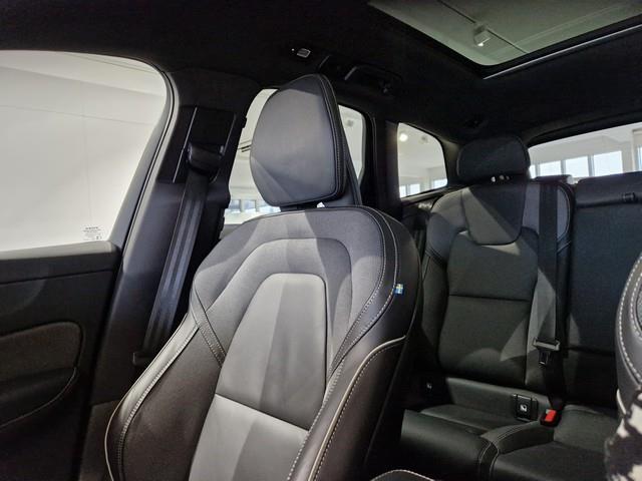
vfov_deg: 58.9
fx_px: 427
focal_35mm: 23
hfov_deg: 73.9
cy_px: 240
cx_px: 321
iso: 1000
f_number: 1.8
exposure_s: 1/120
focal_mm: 5.4
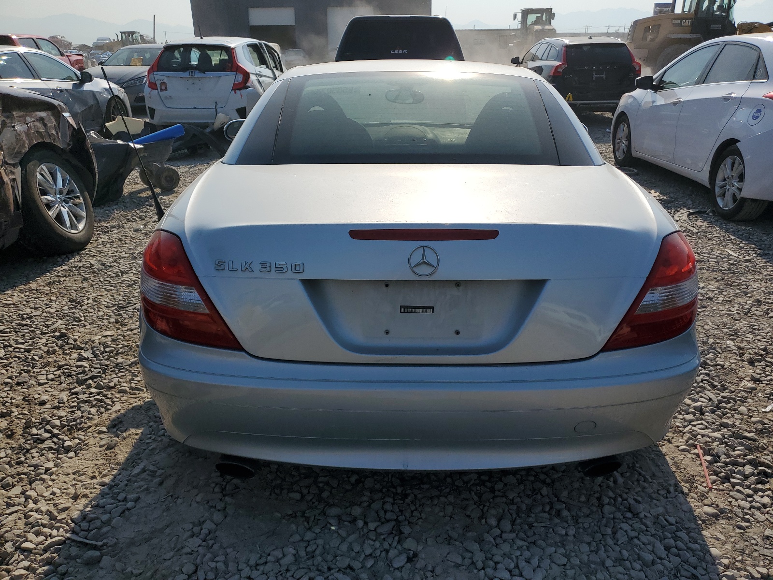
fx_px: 581
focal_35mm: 26
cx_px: 386
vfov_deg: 53.1
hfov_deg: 67.3
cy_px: 290
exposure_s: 1/10000
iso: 50
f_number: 1.5
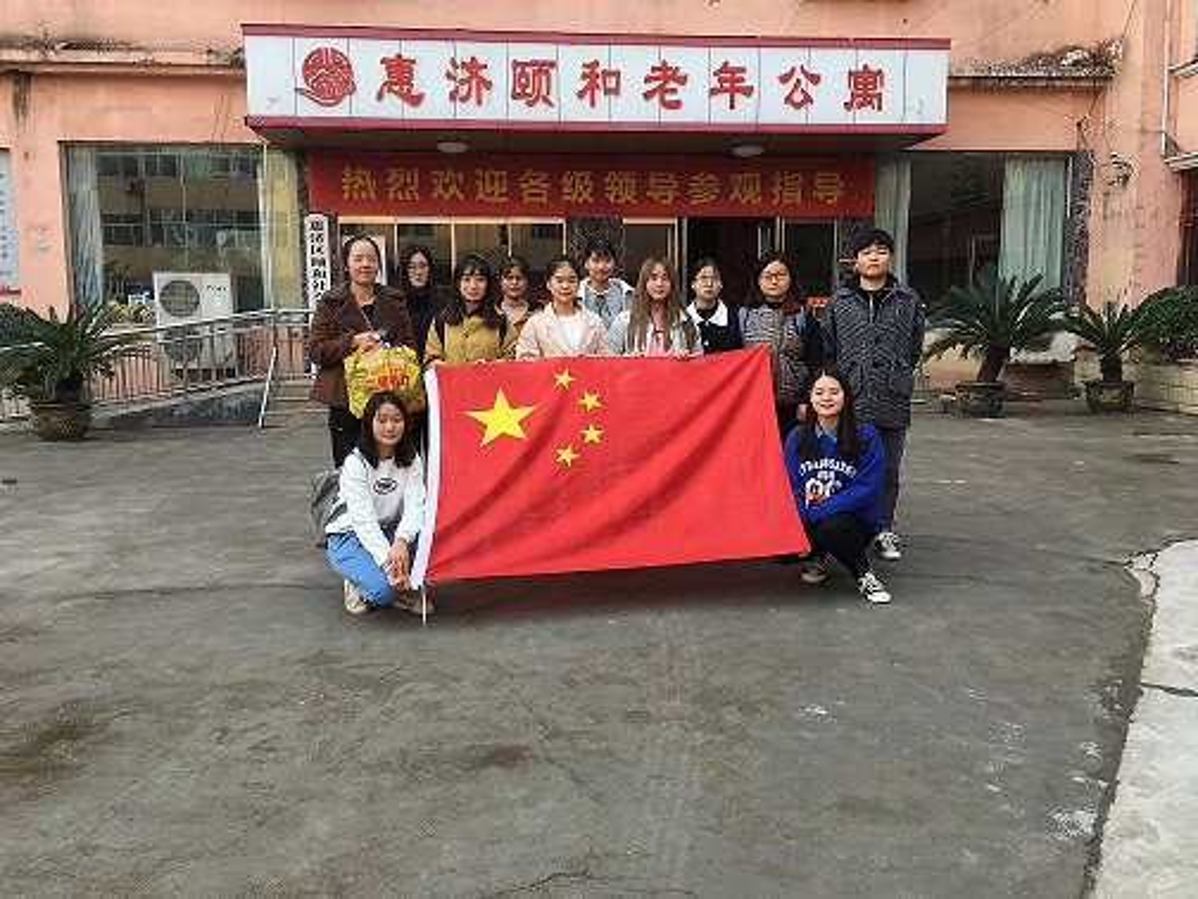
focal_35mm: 29
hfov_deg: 61.7
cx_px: 599
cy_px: 450
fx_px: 1004
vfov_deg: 48.2
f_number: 2.2
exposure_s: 1/206
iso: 25
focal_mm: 4.15
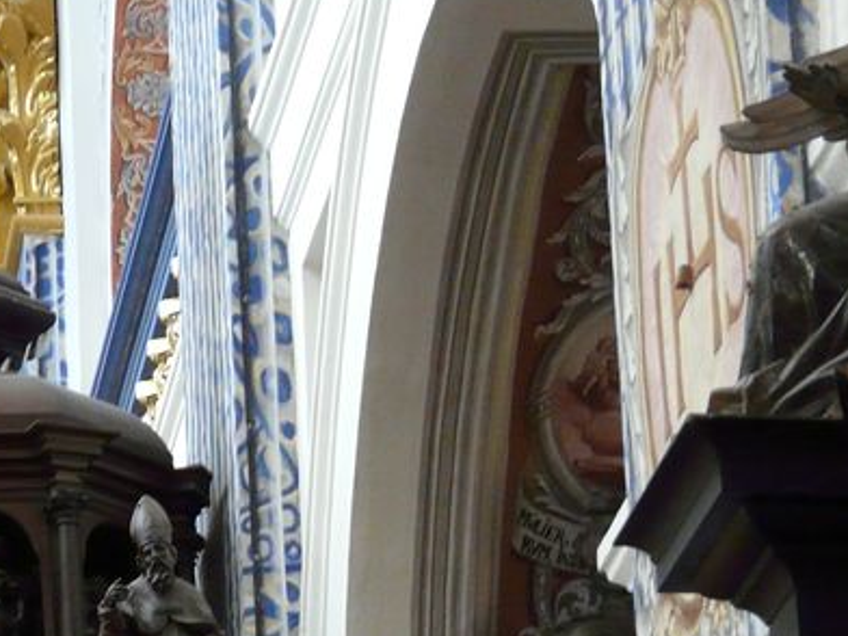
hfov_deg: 9.3
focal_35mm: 212
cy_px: 549
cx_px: 180
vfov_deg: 7.0
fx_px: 5193
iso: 400
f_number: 3.6
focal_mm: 17
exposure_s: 1/10
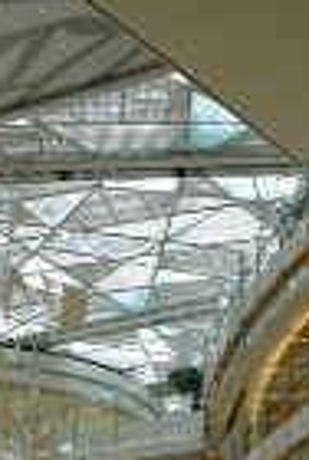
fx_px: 986
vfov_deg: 24.4
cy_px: 513
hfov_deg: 17.5
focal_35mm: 77
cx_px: 31
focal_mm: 18
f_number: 5
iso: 100
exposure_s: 1/80
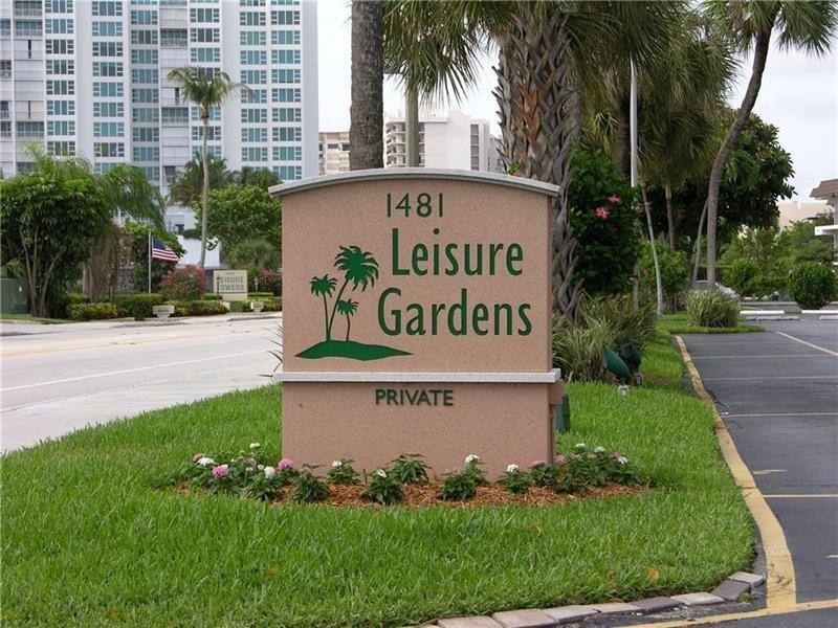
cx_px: 419
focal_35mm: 93
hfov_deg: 21.1
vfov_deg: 15.9
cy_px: 314
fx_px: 2251
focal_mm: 23.7
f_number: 4.5
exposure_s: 1/230
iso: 50
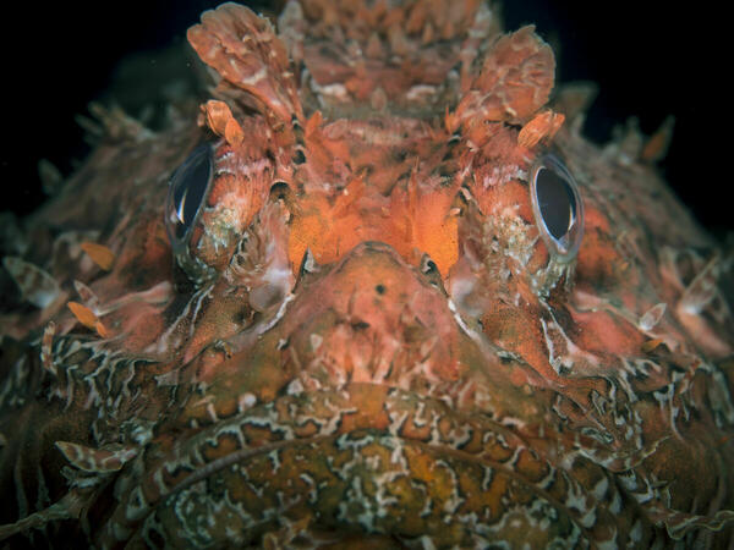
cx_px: 367
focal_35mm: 120
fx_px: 2544
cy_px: 275
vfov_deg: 12.3
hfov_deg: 16.4
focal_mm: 60
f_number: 8
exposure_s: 1/250
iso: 200
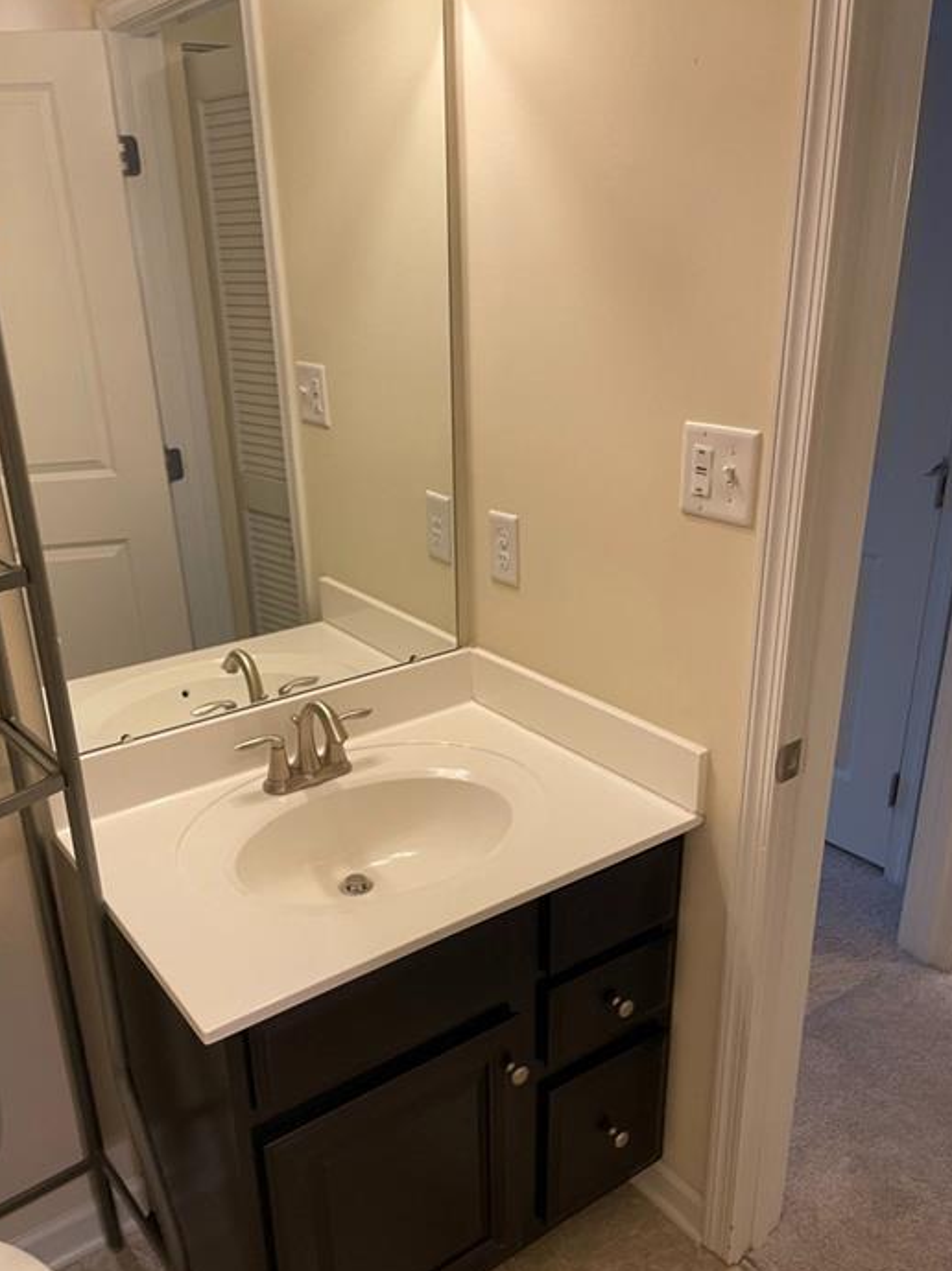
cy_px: 690
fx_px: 1064
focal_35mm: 29
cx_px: 426
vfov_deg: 61.6
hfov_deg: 48.1
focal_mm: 4.2
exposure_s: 1/60
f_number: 1.6
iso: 200
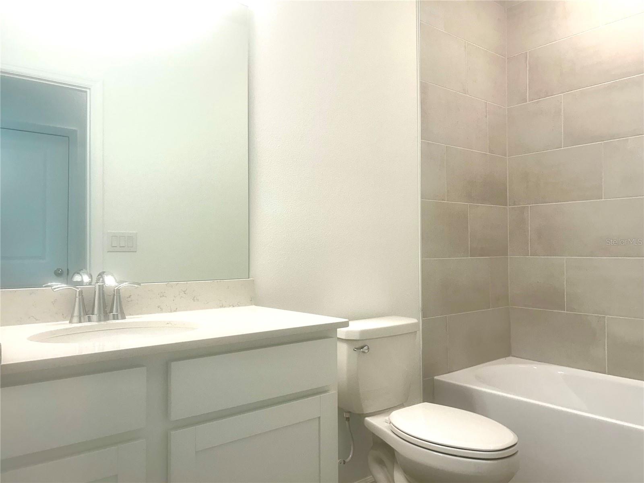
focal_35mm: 26
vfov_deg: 53.1
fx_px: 484
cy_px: 242
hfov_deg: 67.3
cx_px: 322
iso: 50
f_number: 1.5
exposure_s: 1/120
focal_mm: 5.7
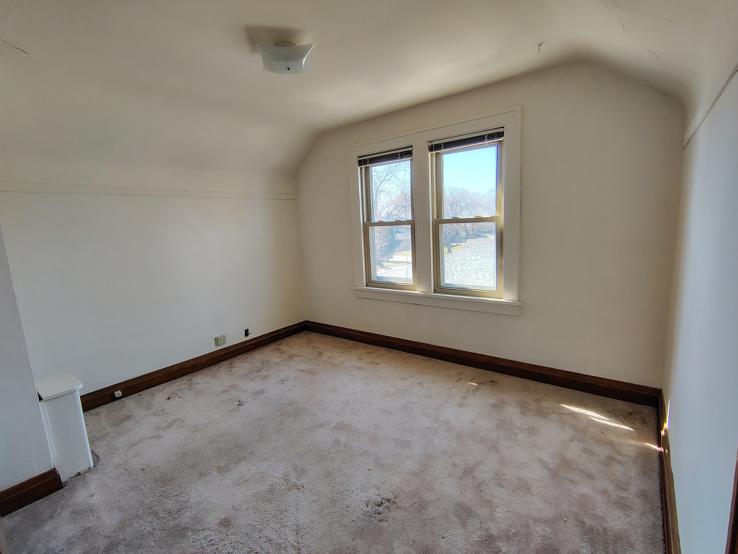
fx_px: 341
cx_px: 369
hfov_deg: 94.5
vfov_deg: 78.1
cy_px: 277
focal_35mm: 16
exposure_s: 1/60
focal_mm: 2.13
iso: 199
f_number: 2.2
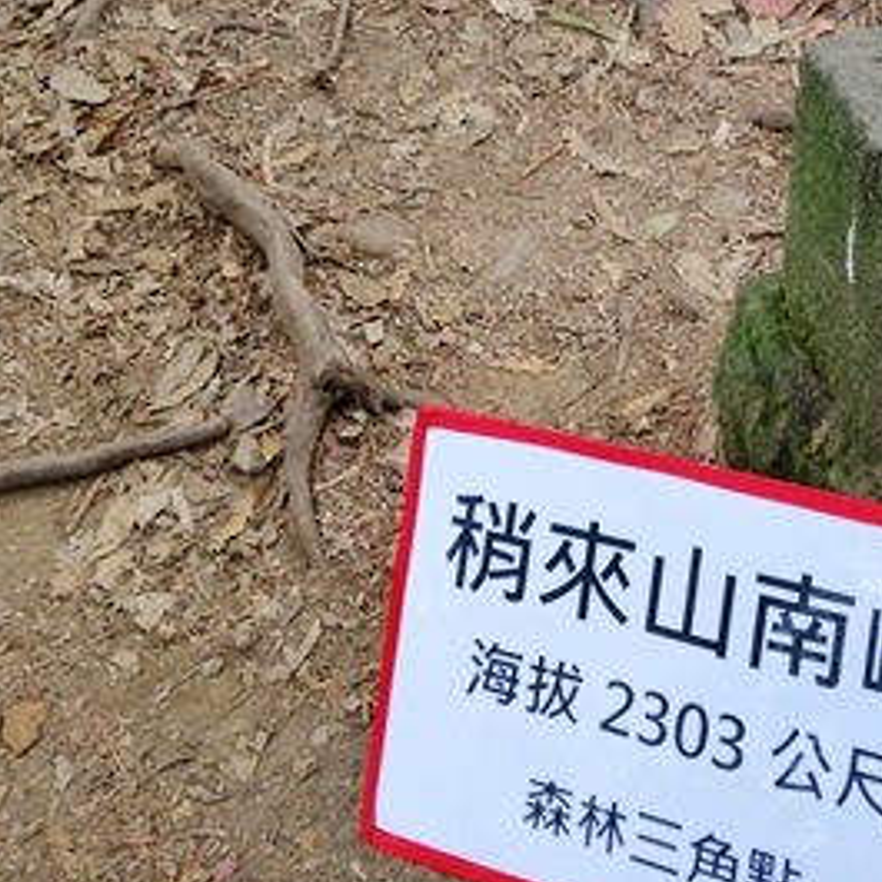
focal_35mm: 52
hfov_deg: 31.9
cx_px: 716
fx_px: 1499
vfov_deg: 32.3
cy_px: 246
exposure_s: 1/50
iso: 200
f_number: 2.2
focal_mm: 3.81
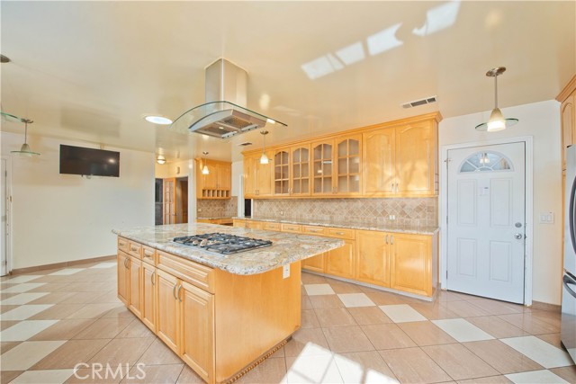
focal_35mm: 14
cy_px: 192
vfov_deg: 81.2
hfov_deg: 104.2
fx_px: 224
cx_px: 288
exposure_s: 1/200
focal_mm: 14
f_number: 5.6
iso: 400
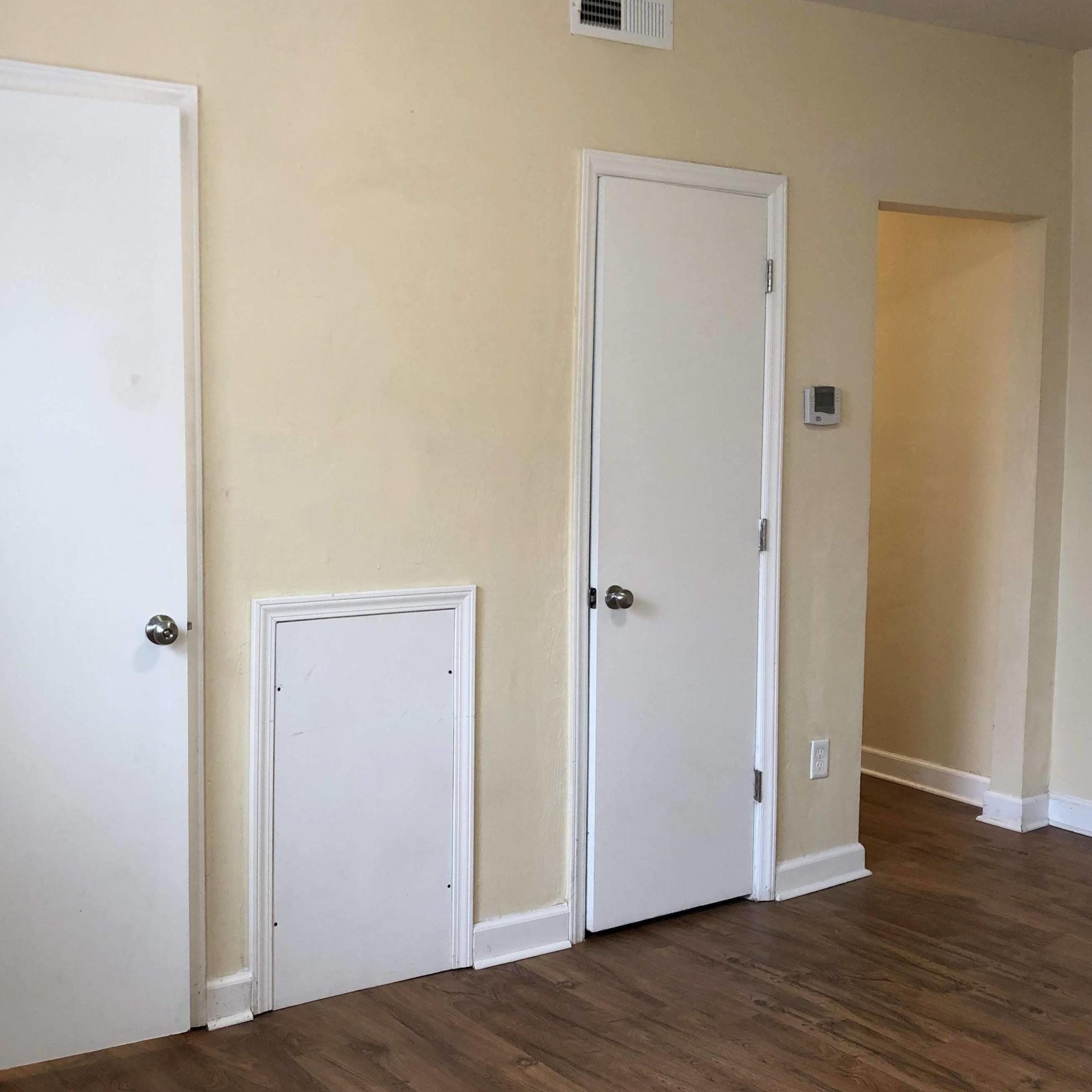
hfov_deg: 43.7
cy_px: 538
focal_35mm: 38
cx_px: 450
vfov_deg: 43.9
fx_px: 1356
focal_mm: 3.99
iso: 32
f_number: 1.8
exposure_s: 1/24
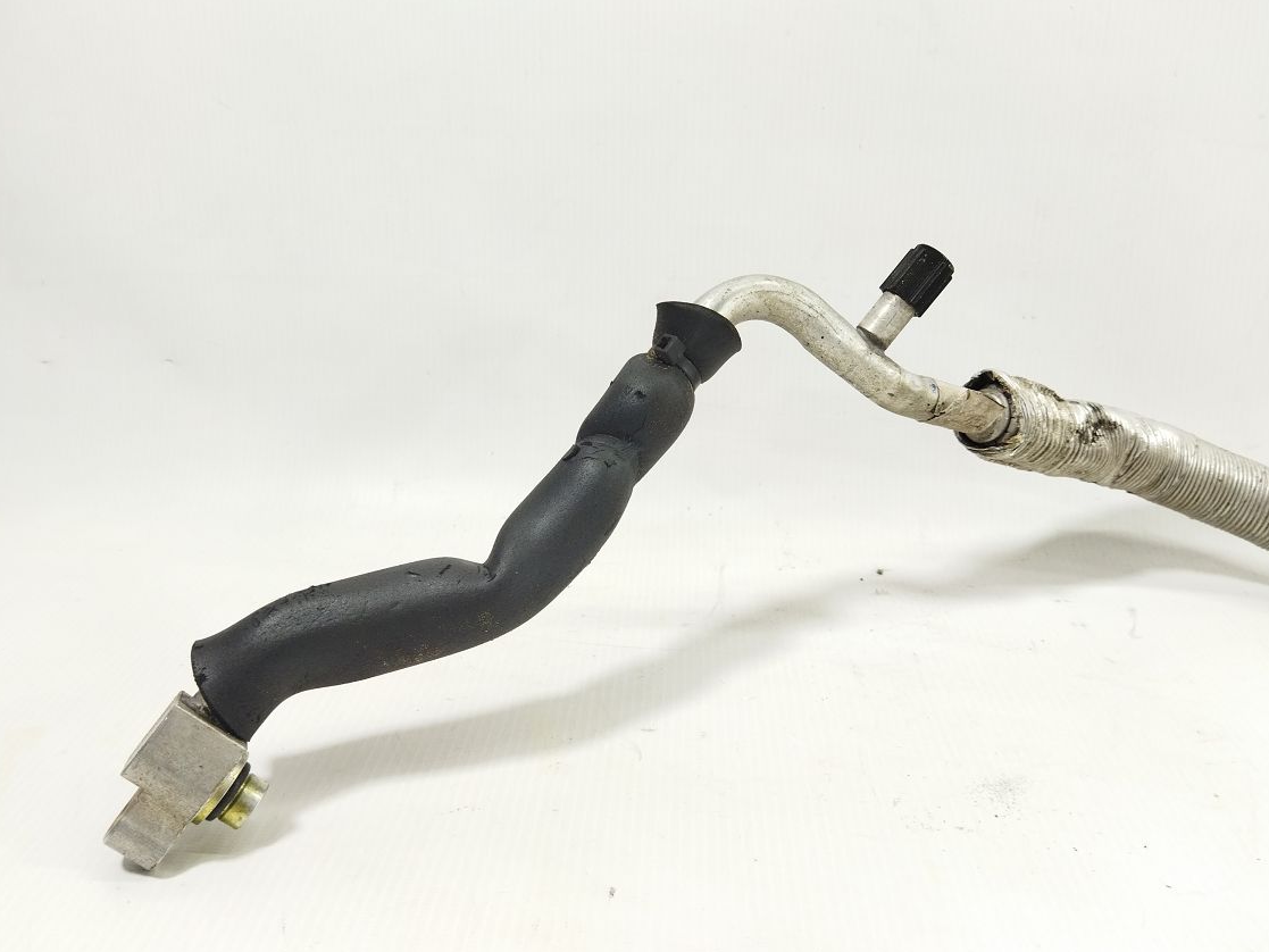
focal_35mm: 29
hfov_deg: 61.7
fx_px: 1063
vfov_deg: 48.2
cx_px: 632
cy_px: 504
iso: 151
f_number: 1.79
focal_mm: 4.71
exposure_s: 1/100
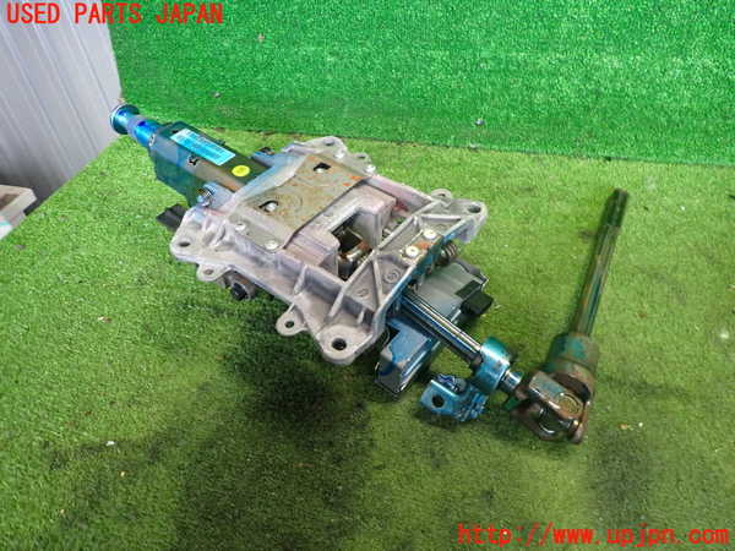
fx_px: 531
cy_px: 276
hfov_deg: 69.4
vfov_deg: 54.9
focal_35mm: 25
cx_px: 368
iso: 320
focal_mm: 4.5
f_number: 2
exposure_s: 1/30
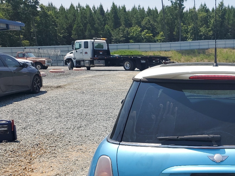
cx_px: 216
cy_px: 135
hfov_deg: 36.9
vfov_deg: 29.7
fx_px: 326
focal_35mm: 48
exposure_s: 1/3333
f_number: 1.5
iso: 50
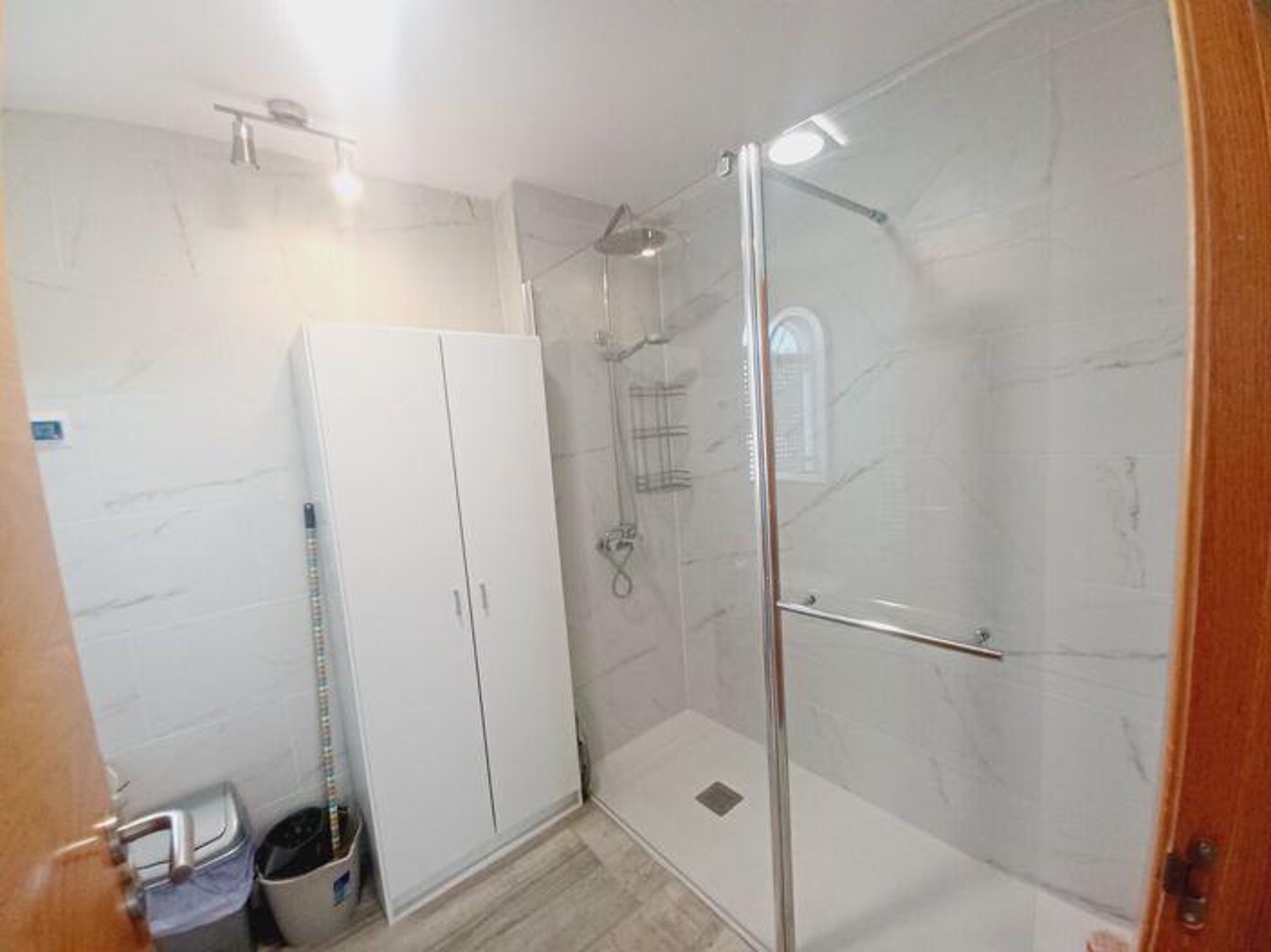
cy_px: 476
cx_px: 636
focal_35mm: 13
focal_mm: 1.42
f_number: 2.2
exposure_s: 1/33
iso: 160
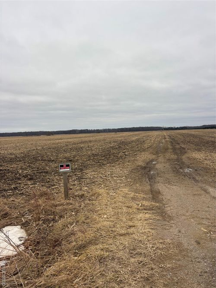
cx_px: 108
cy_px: 144
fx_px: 216
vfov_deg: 67.3
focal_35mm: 26
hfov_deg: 53.0
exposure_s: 1/574
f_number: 1.6
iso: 50
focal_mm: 5.96
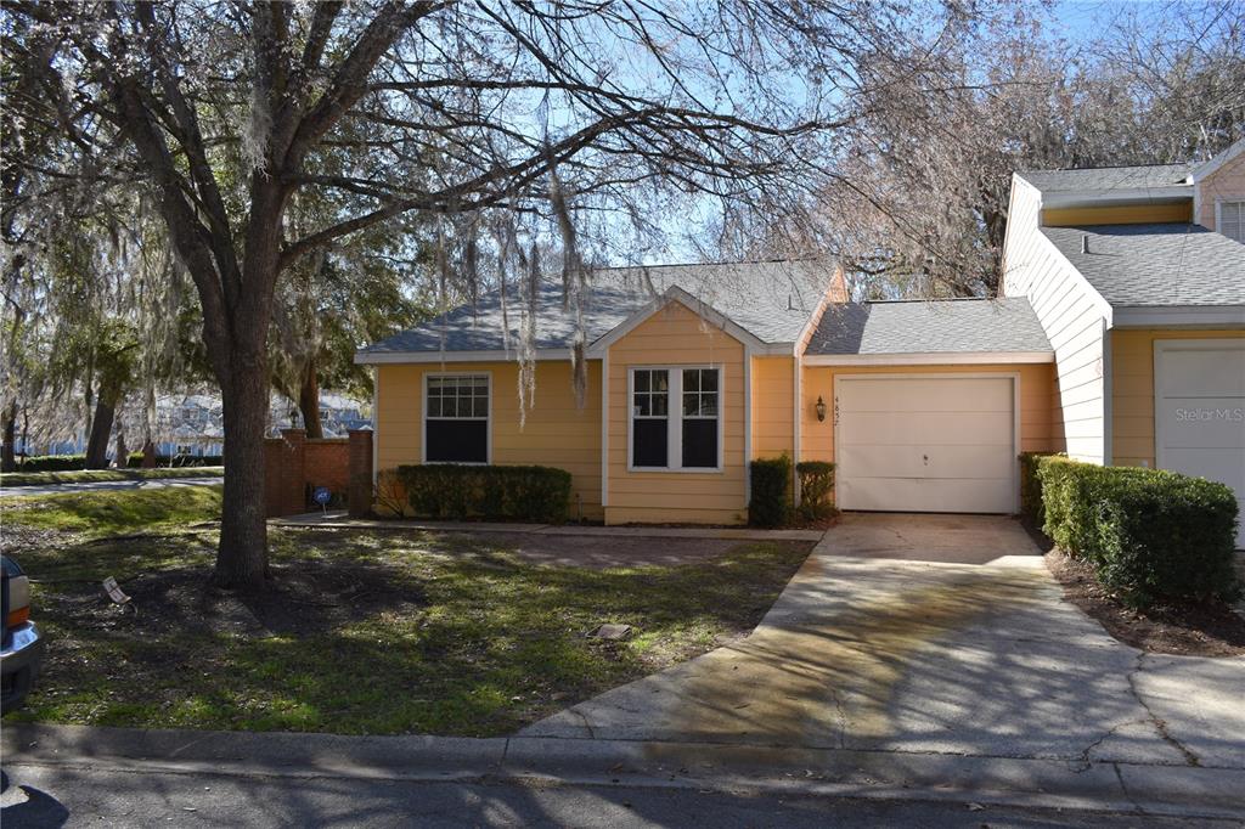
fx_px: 933
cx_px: 622
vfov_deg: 47.9
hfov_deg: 67.4
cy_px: 414
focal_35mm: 27
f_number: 6.3
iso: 100
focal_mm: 18
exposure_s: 1/250
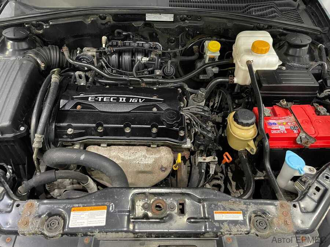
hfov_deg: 67.3
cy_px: 124
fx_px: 248
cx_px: 165
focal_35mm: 26
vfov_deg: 53.1
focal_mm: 4.2
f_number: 1.6
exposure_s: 1/33
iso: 640
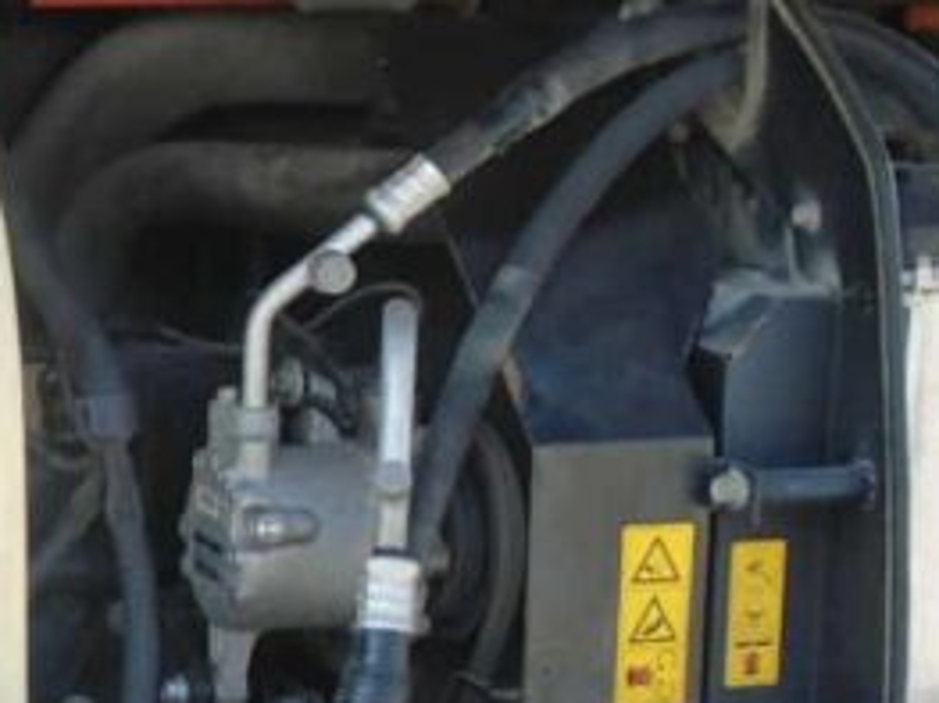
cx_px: -211
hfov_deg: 22.6
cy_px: 442
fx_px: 2142
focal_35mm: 79
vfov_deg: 18.6
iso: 100
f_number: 3.2
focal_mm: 4.6
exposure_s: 1/200
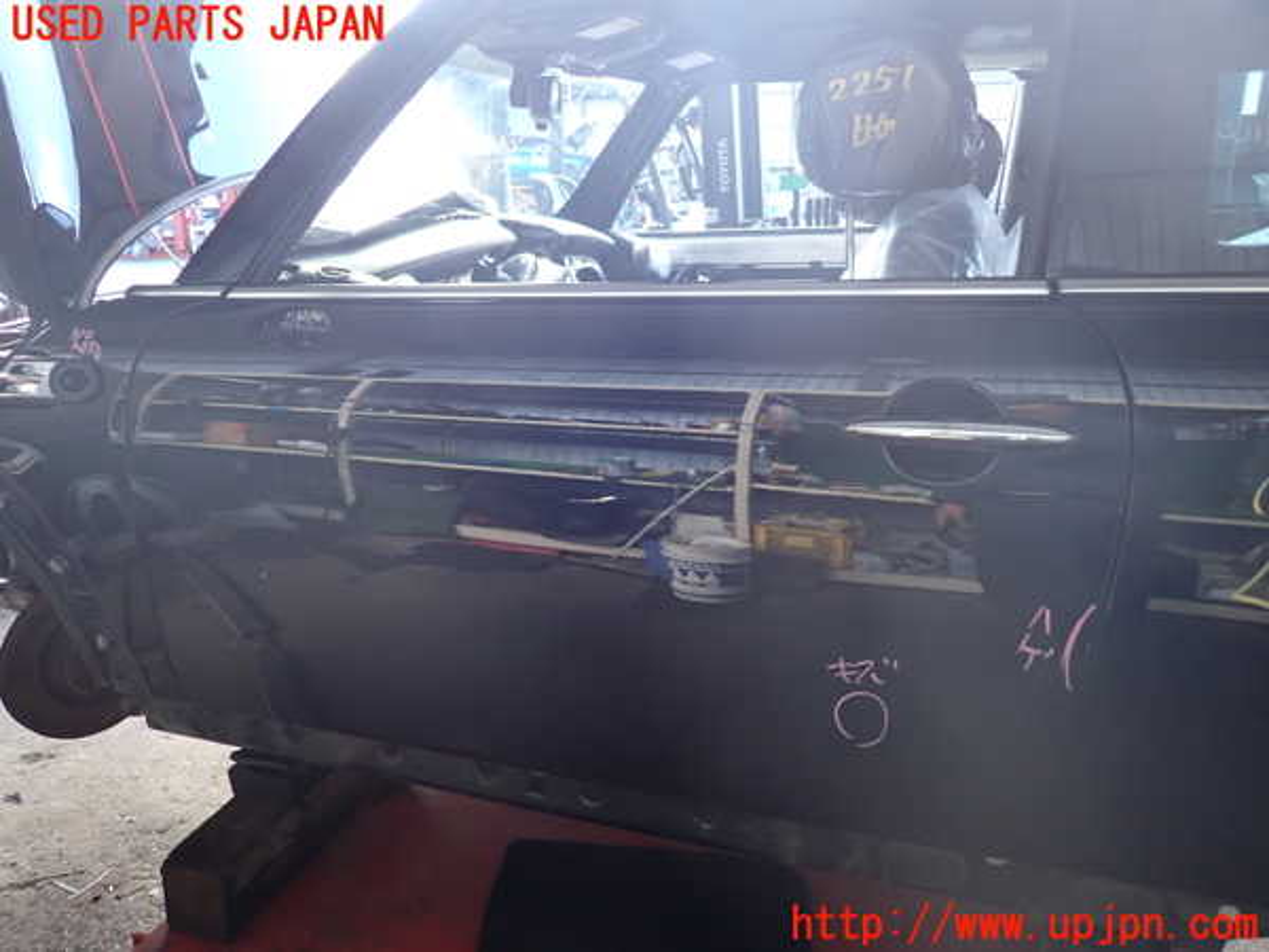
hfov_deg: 69.4
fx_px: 916
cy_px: 476
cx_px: 634
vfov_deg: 54.9
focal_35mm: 25
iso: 200
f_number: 2
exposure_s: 1/100
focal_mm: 4.5
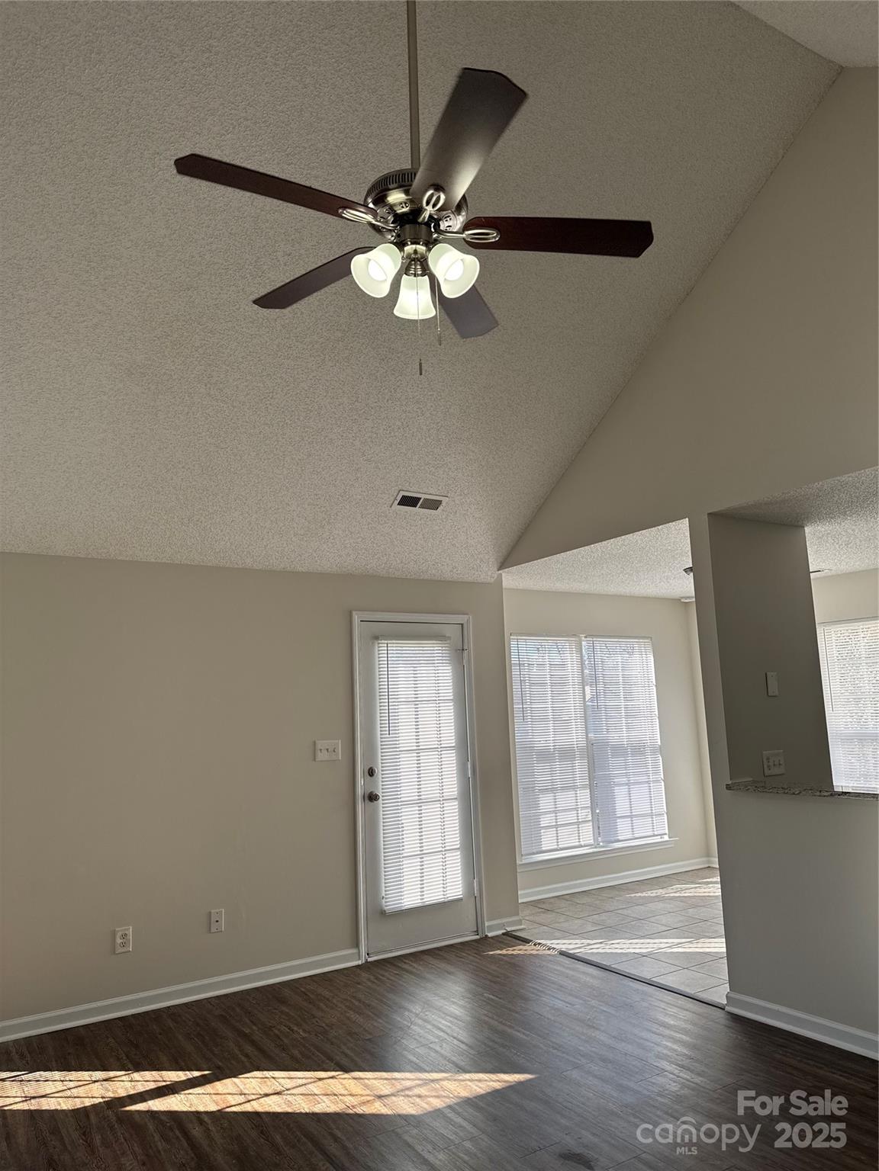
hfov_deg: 56.8
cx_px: 440
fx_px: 813
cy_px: 586
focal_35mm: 24
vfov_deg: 71.6
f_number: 1.78
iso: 80
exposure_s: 1/553
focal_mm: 6.76
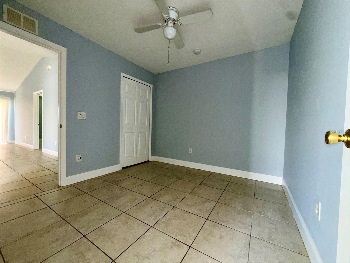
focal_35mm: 14
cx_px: 175
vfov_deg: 85.7
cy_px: 132
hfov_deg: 102.1
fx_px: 142
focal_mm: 2.22
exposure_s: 1/60
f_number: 2.2
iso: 250
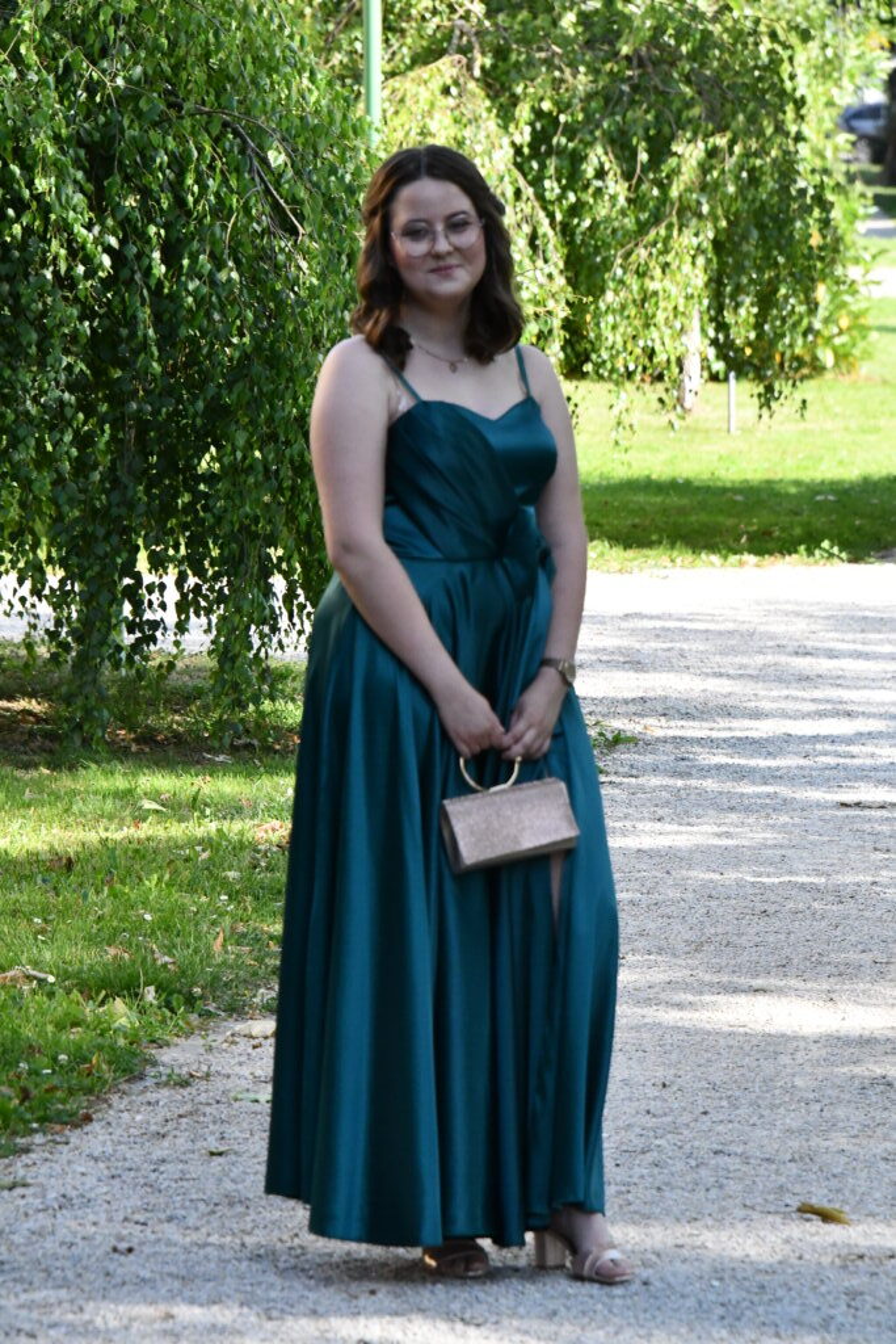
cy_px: 672
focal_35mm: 255
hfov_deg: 5.4
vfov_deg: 8.1
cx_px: 448
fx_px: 9516
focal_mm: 170
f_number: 9
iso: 3200
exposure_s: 1/1250
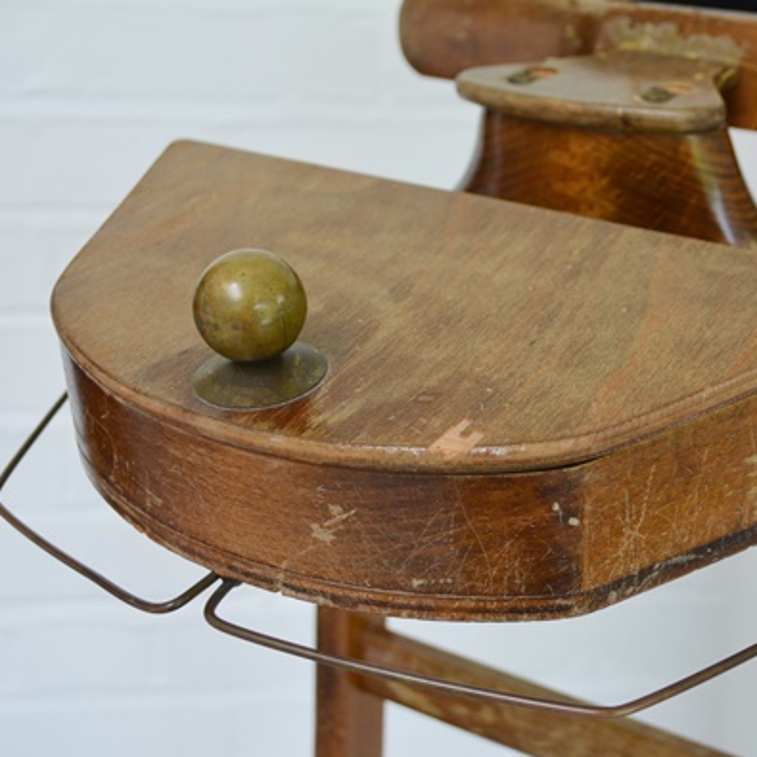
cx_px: 514
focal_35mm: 62
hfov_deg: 27.5
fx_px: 1534
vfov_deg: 27.7
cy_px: 376
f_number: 5.6
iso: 360
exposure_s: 1/125
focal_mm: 32
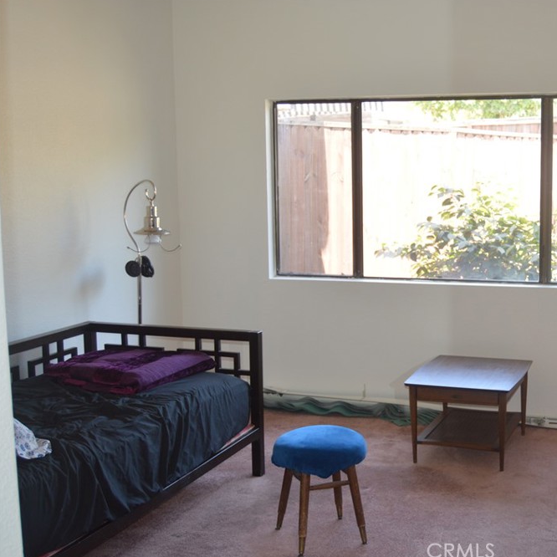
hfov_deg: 35.2
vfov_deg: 36.1
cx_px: 424
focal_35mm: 47
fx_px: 856
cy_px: 278
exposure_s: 1/100
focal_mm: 24
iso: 400
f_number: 4
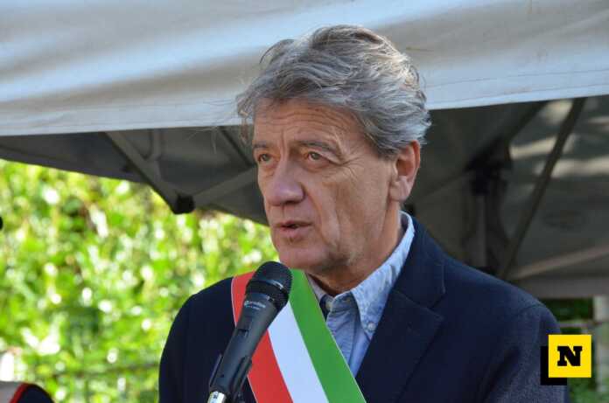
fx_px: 5065
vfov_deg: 4.6
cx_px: 304
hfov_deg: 6.9
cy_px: 202
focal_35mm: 300
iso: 2000
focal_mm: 200
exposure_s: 1/200
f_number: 11
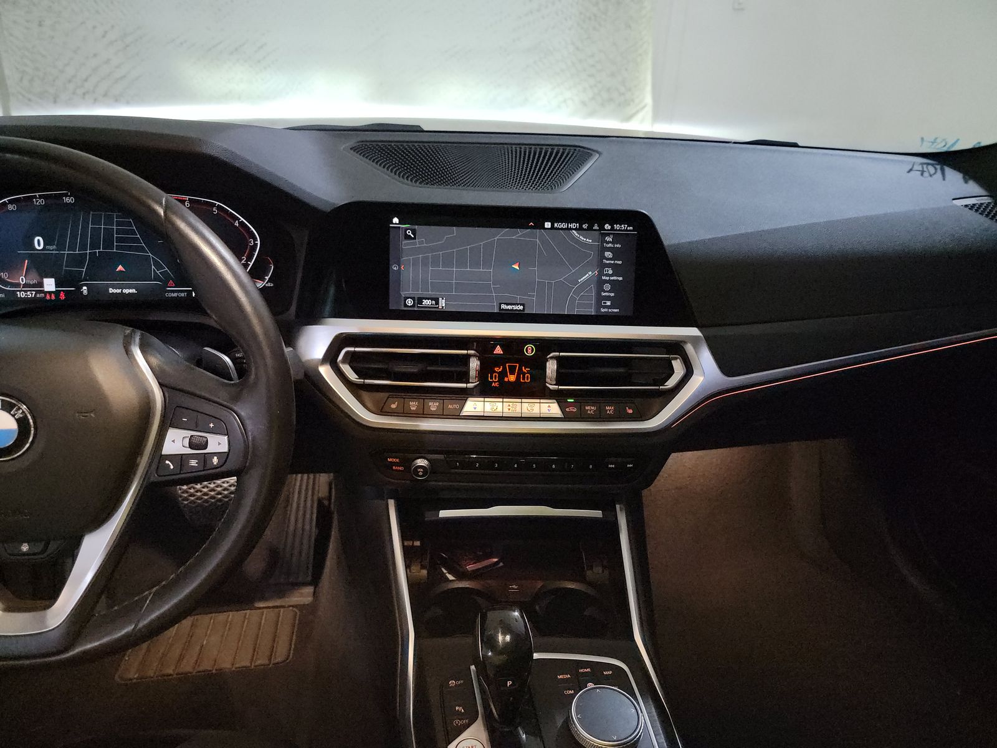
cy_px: 374
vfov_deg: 56.8
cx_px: 498
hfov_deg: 71.6
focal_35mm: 24
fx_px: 691
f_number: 1.8
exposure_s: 1/59
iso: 3890
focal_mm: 6.7
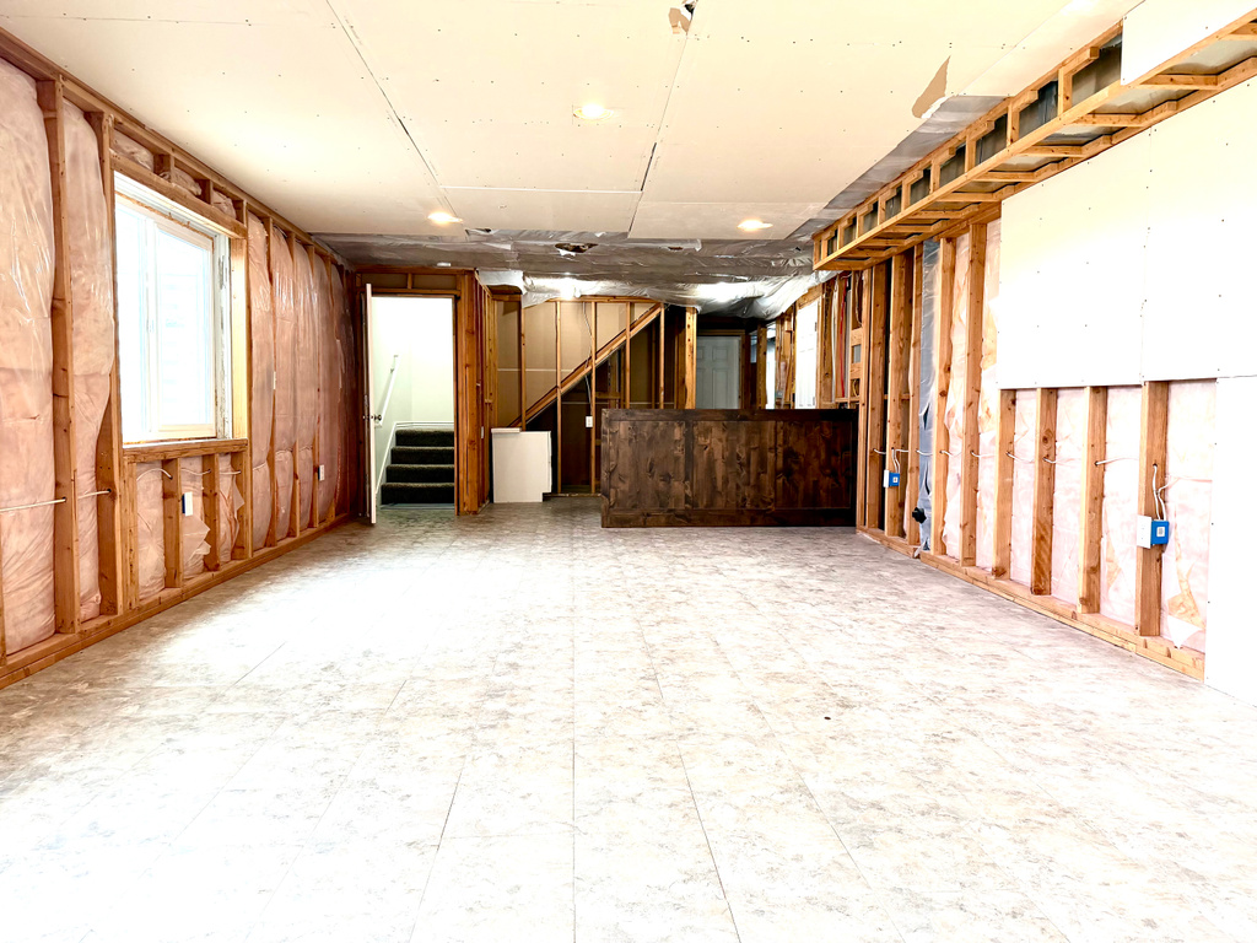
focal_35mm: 24
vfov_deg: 56.8
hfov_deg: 71.6
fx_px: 872
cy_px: 472
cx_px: 628
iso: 200
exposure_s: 1/120
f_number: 1.78
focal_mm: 6.76
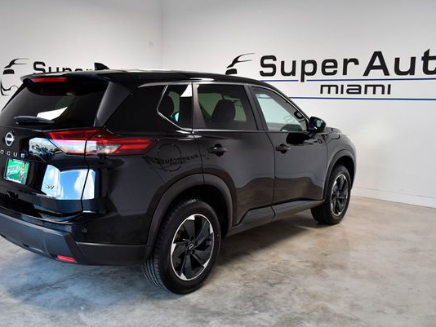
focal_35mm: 38
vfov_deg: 37.7
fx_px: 479
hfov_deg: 48.7
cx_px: 180
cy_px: 161
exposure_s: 1/640
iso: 1250
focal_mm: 22
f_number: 4.5
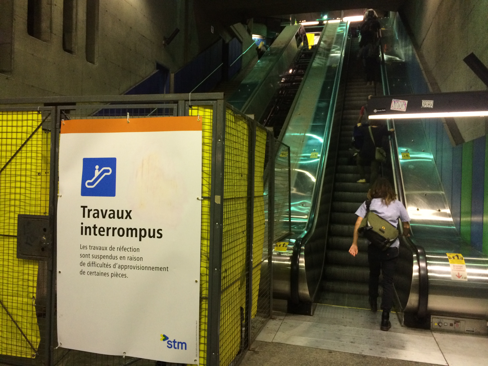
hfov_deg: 61.7
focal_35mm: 29
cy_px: 183
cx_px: 244
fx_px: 409
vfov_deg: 48.2
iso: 250
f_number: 2.2
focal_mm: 4.15
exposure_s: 1/30
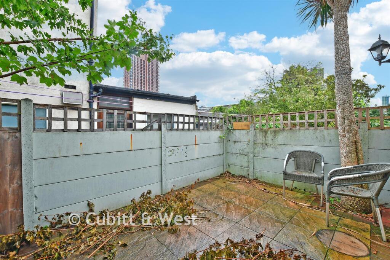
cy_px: 130
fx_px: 163
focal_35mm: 15
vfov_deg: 77.3
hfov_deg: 100.4
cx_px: 195
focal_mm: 10
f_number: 8
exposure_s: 1/8
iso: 160
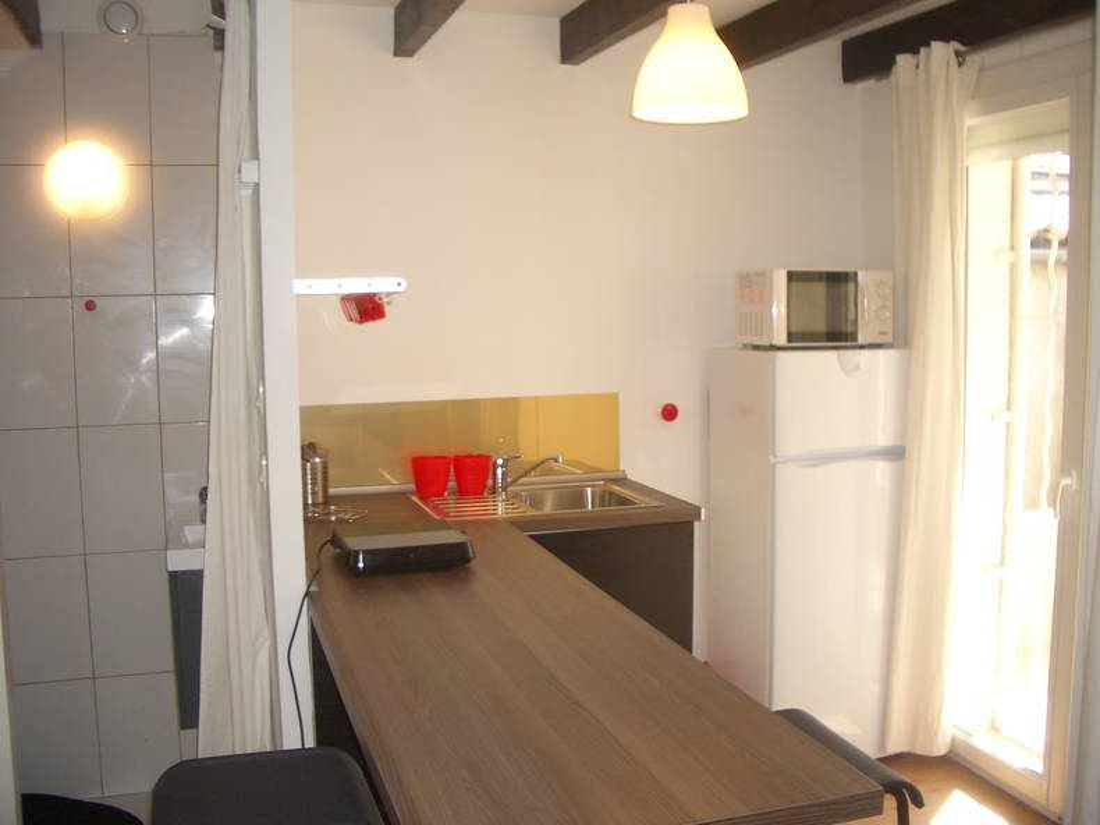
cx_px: 550
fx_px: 1112
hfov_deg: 52.6
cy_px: 412
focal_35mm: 35
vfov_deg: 40.7
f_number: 2.6
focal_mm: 5.8
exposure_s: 1/100
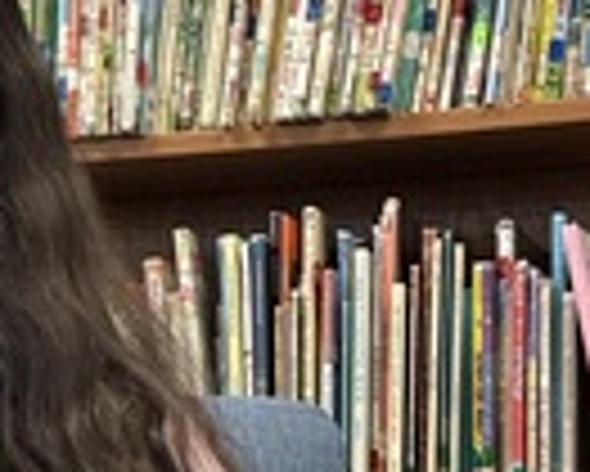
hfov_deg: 10.2
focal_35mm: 183
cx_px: -266
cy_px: 818
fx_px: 3198
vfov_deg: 8.2
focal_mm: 6.76
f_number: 1.78
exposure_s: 1/60
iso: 250
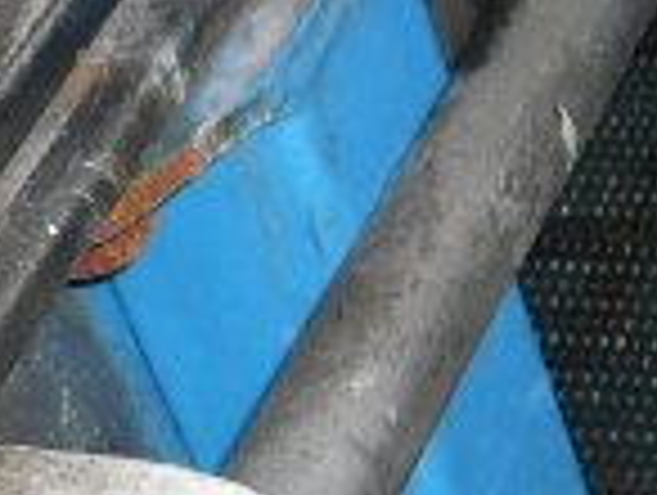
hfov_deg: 11.7
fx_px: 2909
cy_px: 356
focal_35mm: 153
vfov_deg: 9.7
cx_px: 1264
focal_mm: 5.8
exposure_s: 1/30
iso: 100
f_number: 2.8
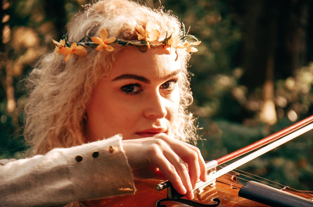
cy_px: 104
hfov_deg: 13.7
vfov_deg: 9.1
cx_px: 156
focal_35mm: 150
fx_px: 1301
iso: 320
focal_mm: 100
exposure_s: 1/100
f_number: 5.6
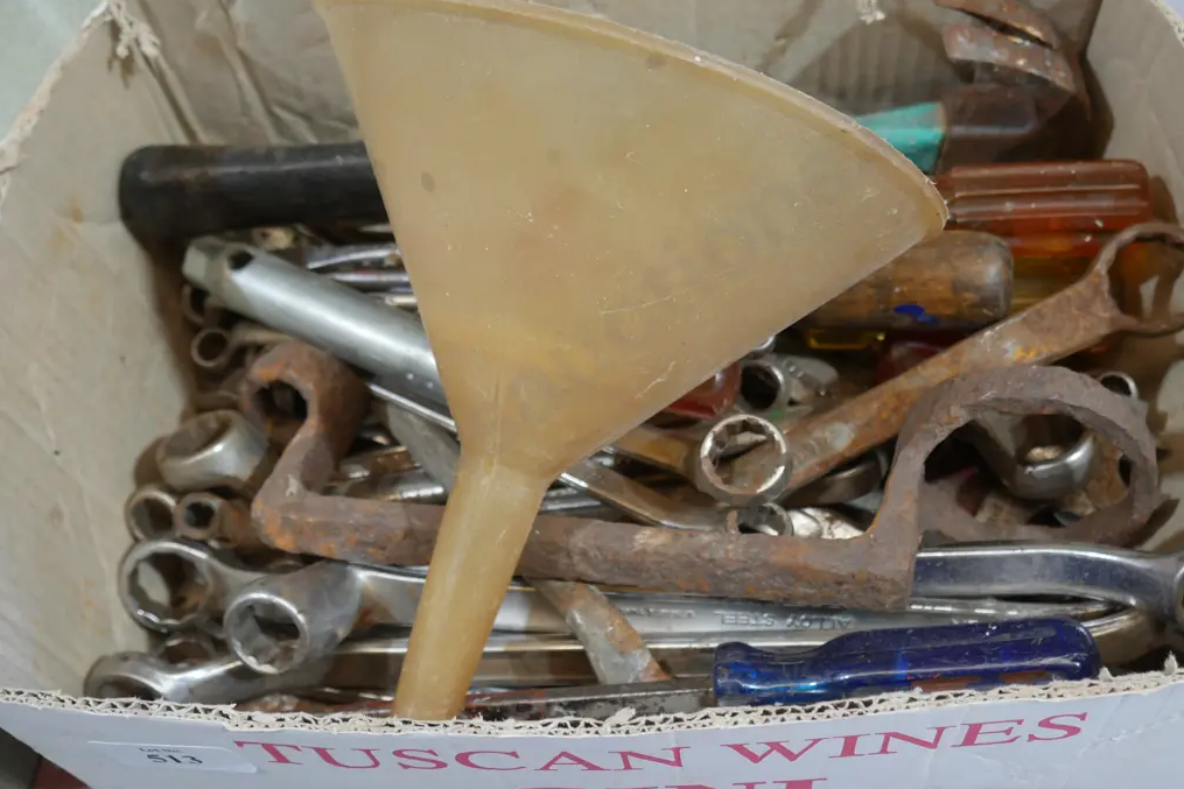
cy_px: 353
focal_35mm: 42
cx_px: 590
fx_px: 1381
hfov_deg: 46.4
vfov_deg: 31.9
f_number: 4.5
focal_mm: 20
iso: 640
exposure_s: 1/60
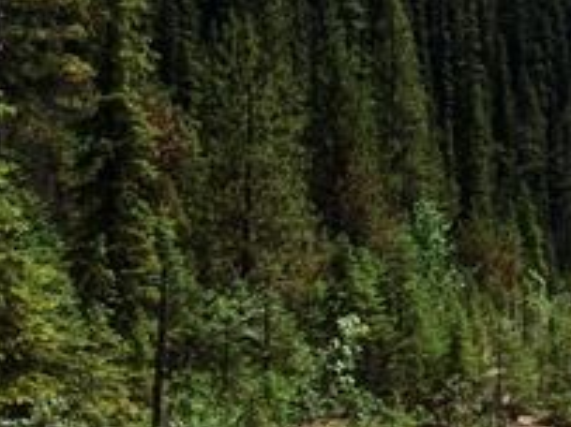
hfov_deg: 19.7
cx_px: 700
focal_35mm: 93
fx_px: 1533
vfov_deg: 15.8
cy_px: 140
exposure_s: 1/2639
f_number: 2.2
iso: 32
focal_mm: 4.15
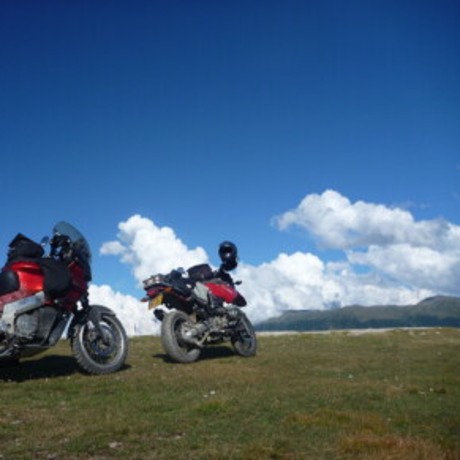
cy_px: 229
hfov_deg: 47.7
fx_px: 511
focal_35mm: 34
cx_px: 153
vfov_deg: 48.5
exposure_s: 1/1300
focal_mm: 4.9
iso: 80
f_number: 3.3
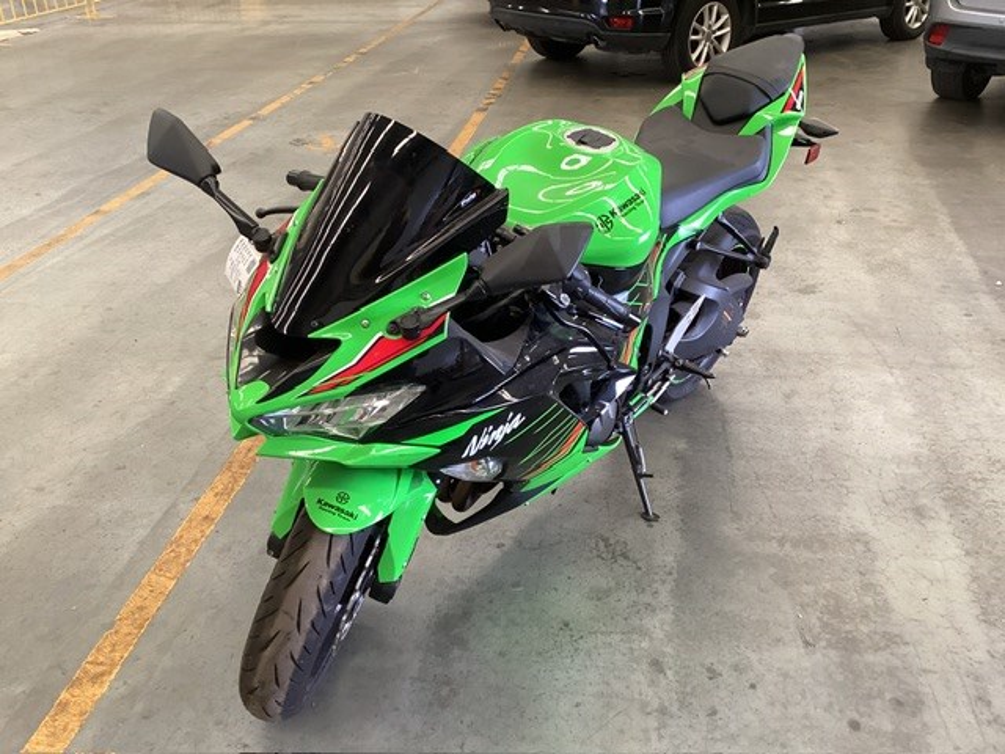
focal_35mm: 31
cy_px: 377
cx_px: 502
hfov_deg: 58.4
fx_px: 900
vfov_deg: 45.4
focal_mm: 3.3
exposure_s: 1/60
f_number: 2.4
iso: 200
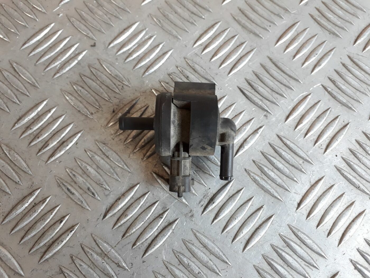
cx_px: 185
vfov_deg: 51.4
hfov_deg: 65.3
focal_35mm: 27
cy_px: 139
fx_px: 289
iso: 64
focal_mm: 3.6
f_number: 1.9
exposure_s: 1/33
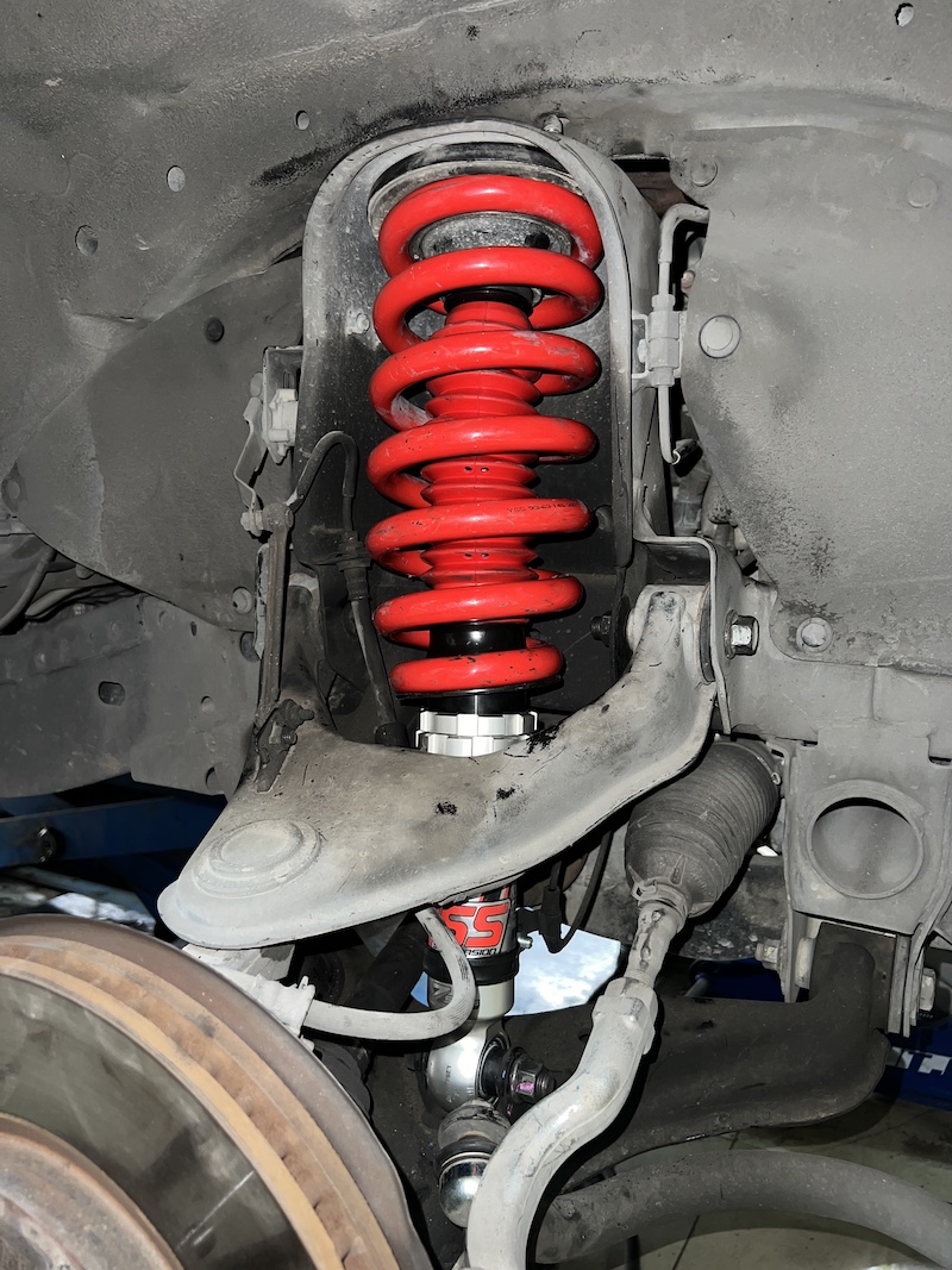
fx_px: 954
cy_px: 635
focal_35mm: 26
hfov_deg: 53.1
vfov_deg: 67.3
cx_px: 476
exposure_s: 1/14
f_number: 1.5
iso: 40
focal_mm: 5.7
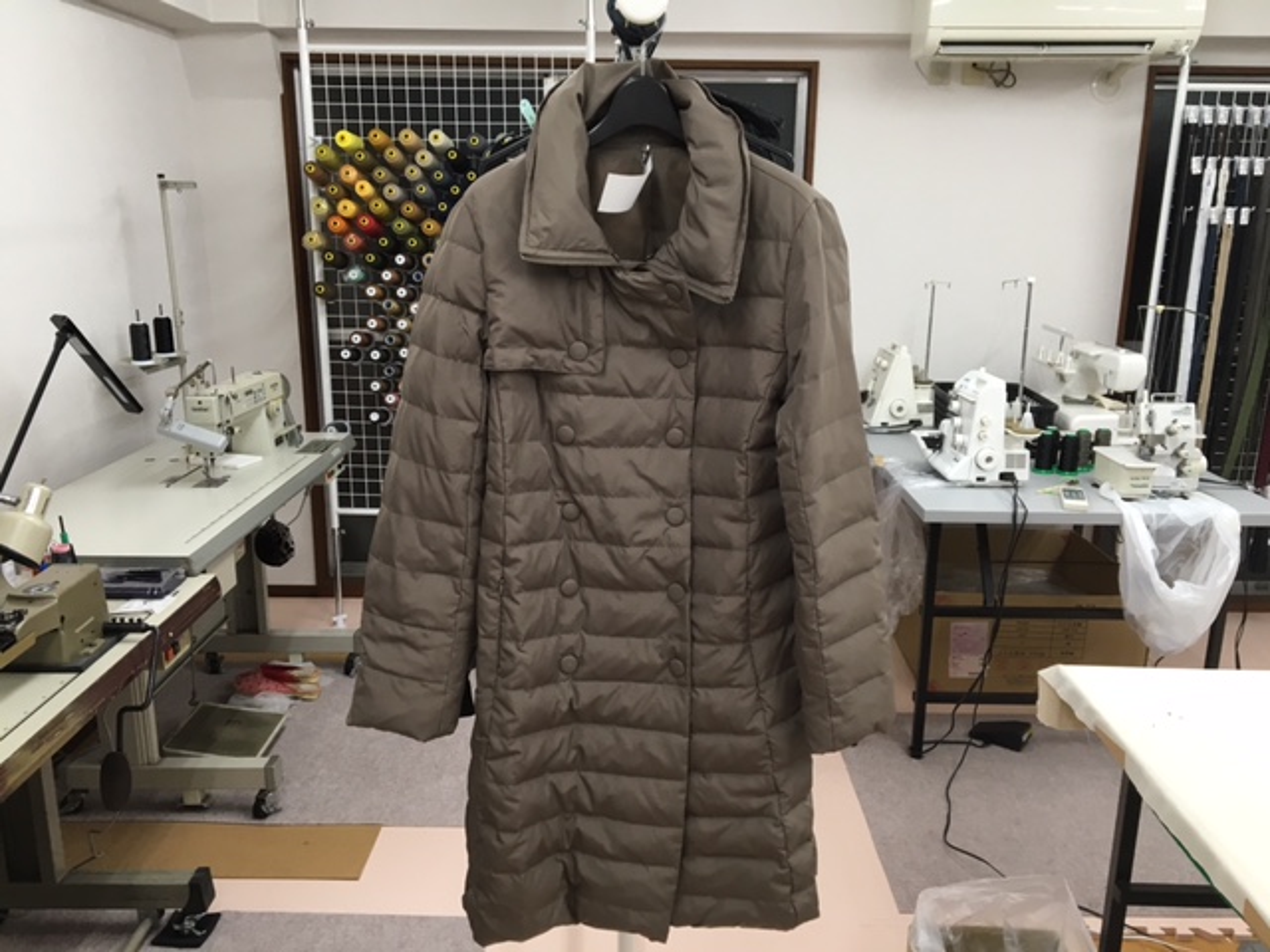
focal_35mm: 29
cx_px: 635
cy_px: 476
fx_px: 1064
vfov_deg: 48.2
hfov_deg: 61.7
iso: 32
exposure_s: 1/30
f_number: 2.2
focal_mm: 4.15
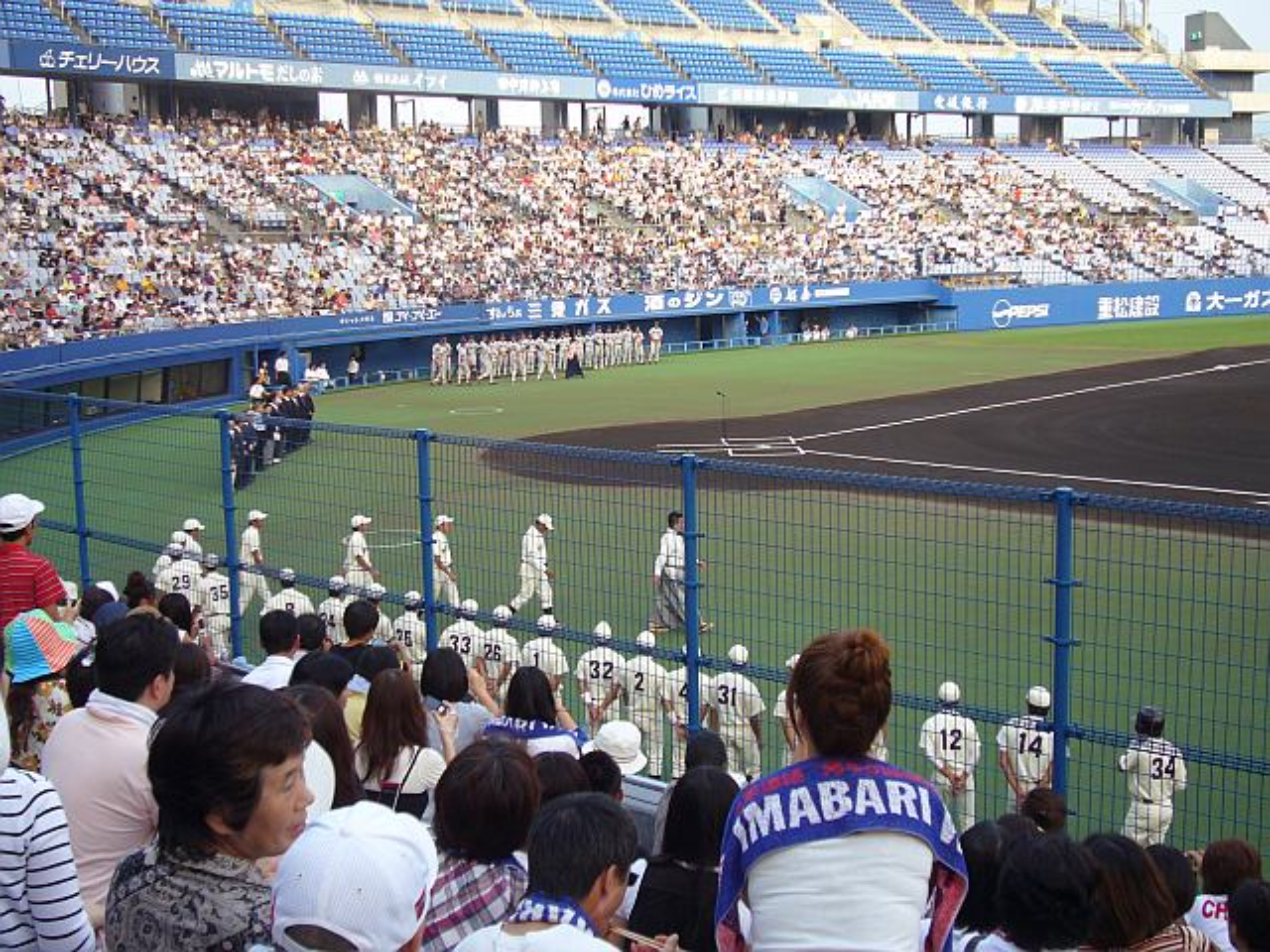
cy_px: 476
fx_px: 1688
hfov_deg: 41.2
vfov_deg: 31.5
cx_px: 635
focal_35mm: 46
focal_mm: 7.5
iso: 80
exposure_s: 1/80
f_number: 3.5
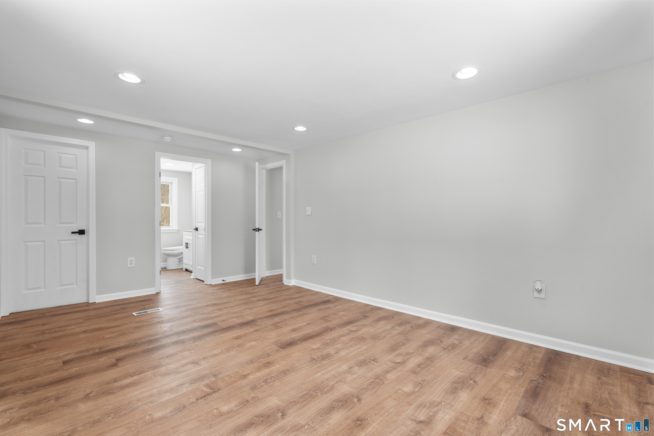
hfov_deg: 96.7
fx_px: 291
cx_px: 327
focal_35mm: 16
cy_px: 218
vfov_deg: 73.7
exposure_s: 1/3
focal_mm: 16
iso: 200
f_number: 9
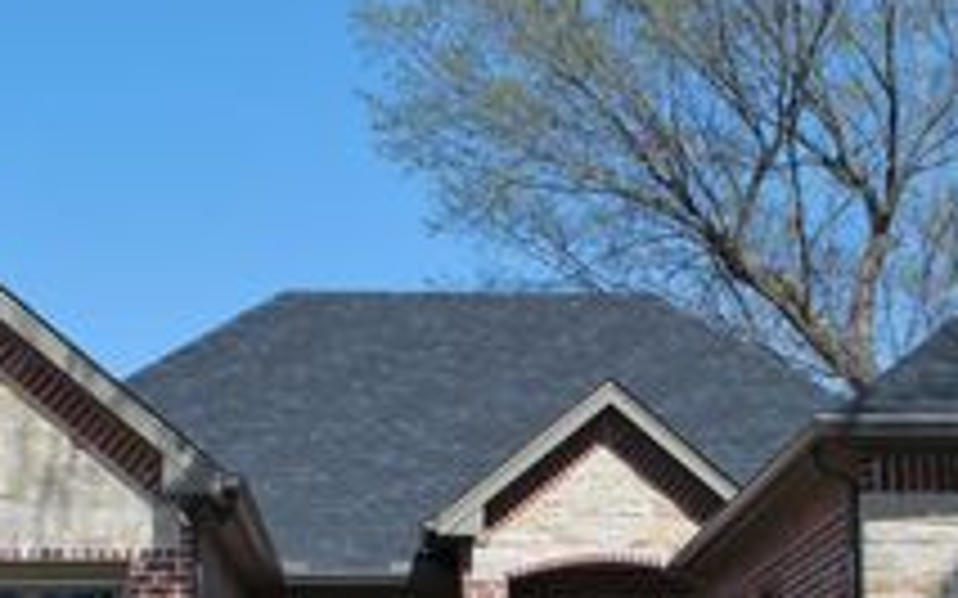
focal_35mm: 86
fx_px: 2245
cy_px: 701
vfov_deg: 14.7
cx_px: 571
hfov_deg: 24.1
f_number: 7.1
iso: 100
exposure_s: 1/200
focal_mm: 24
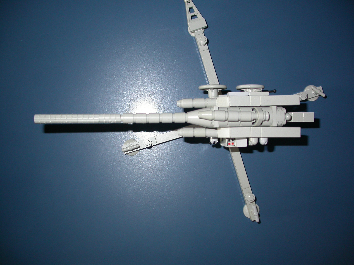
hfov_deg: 49.0
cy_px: 132
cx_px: 177
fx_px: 389
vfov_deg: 37.7
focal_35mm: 38
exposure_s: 1/60
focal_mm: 7.85
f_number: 2.6
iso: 100
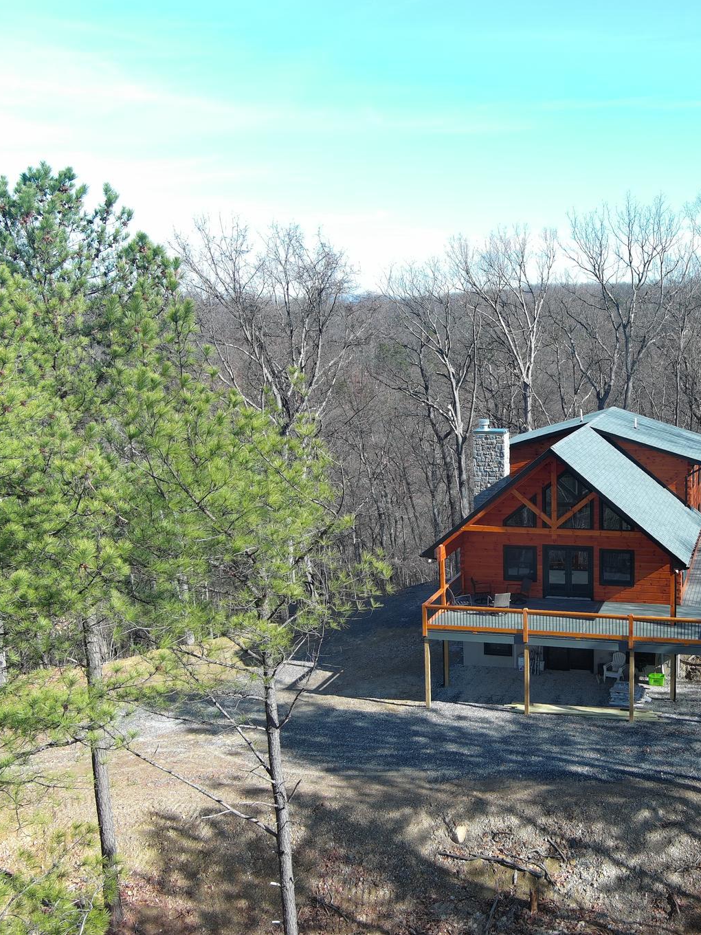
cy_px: 466
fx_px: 1134
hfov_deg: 33.5
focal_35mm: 42
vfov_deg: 44.8
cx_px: 542
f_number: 2.8
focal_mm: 10.57
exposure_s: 1/466
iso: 100
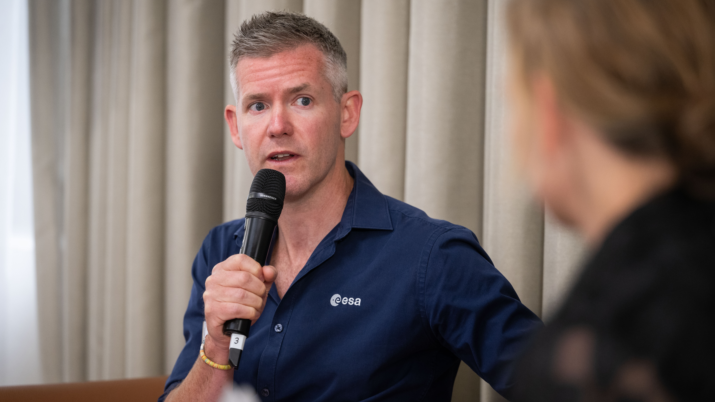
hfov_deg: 15.7
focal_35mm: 137
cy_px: 201
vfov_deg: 8.9
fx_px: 2597
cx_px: 358
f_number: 2.8
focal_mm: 130
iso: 1600
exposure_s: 1/400
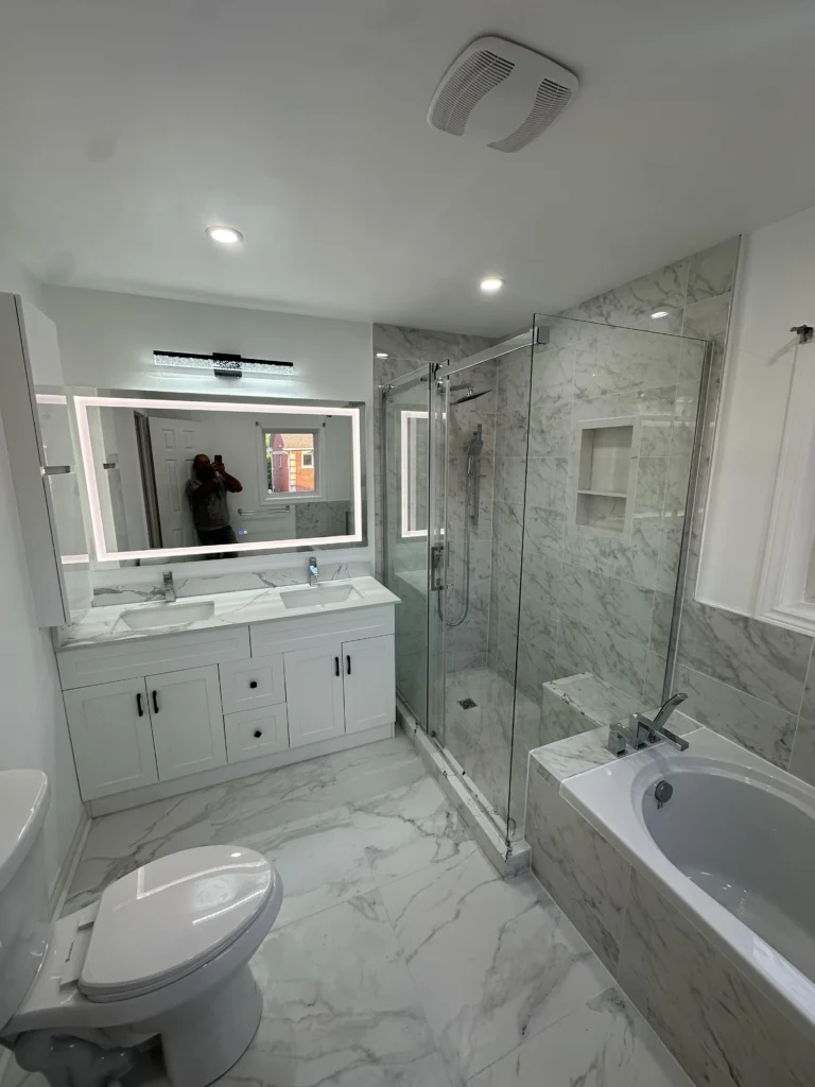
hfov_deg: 85.7
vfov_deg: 102.1
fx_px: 439
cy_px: 544
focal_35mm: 14
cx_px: 408
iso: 64
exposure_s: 1/120
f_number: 2.2
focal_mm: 2.22
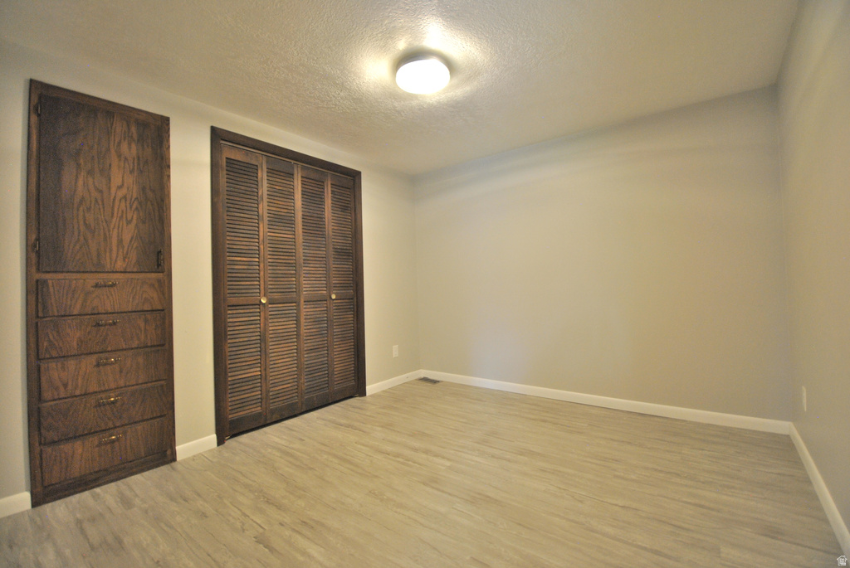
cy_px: 284
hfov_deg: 100.3
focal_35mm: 15
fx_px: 355
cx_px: 425
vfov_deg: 77.5
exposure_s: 1/20
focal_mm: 10
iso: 400
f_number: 3.5
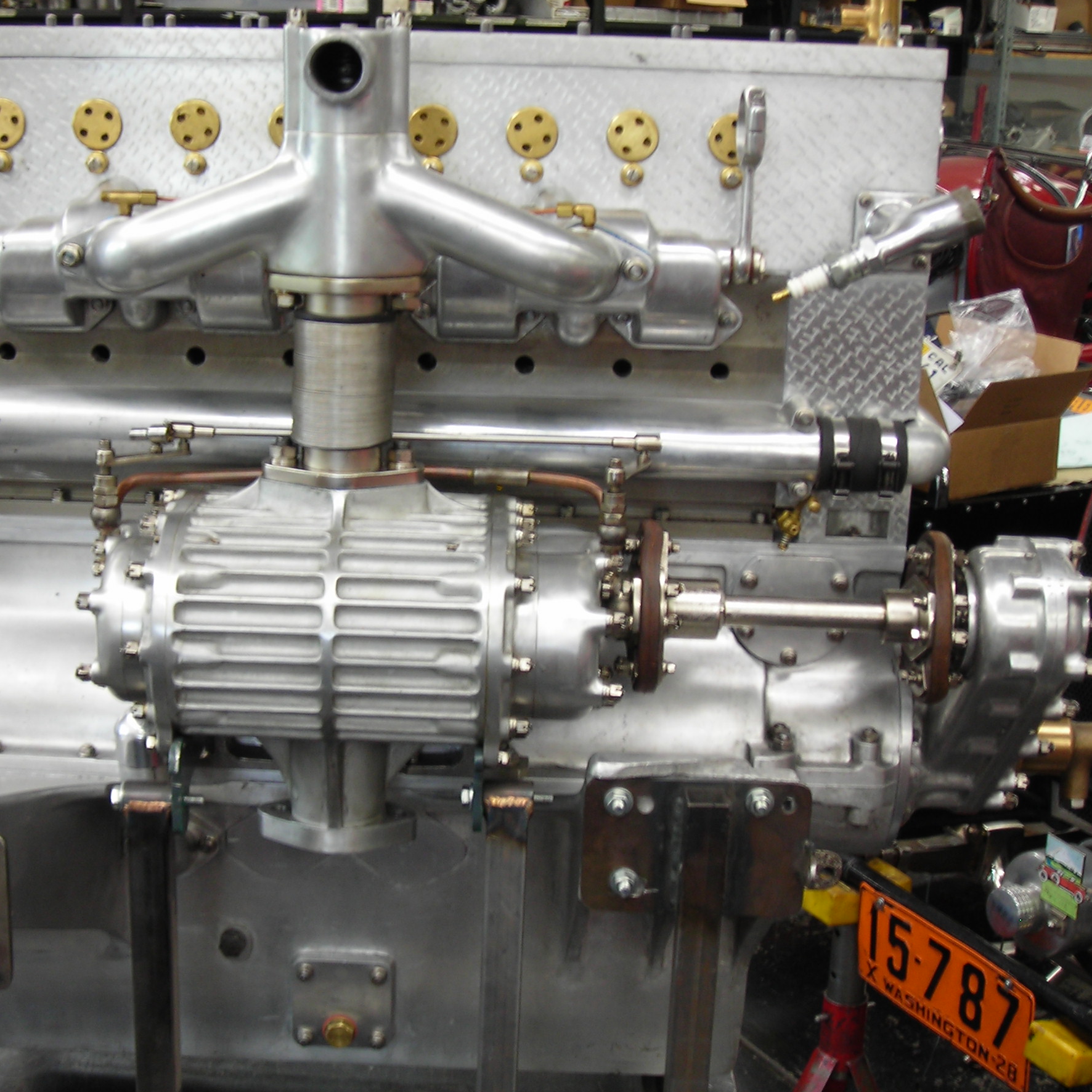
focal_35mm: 53
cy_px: 536
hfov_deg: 32.0
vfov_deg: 32.2
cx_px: 404
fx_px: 1892
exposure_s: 1/6.5
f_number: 3.3
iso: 50
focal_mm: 6.8
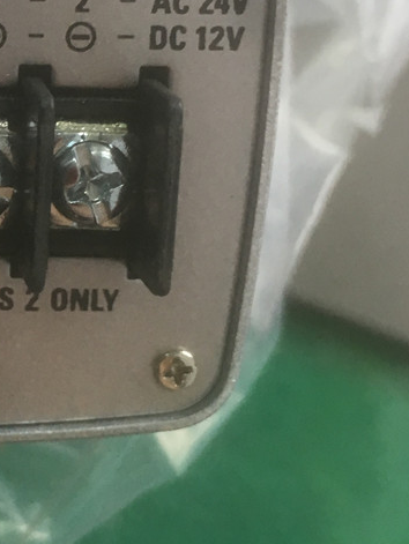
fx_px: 1322
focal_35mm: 84
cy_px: 187
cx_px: -156
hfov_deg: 16.4
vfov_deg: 23.2
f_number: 2.2
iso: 100
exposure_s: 1/33
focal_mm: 4.15
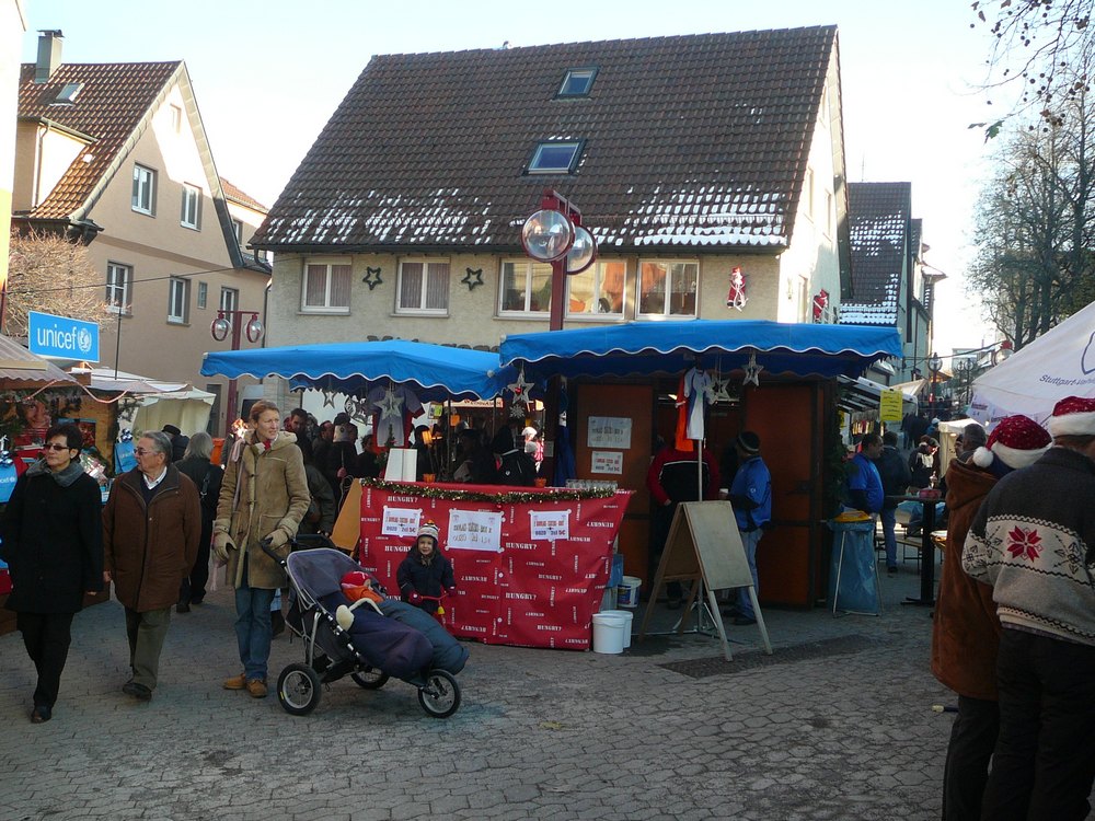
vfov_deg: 40.7
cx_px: 548
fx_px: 1107
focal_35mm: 35
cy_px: 410
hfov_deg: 52.6
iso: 80
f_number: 2.8
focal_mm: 5.2
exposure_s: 1/200
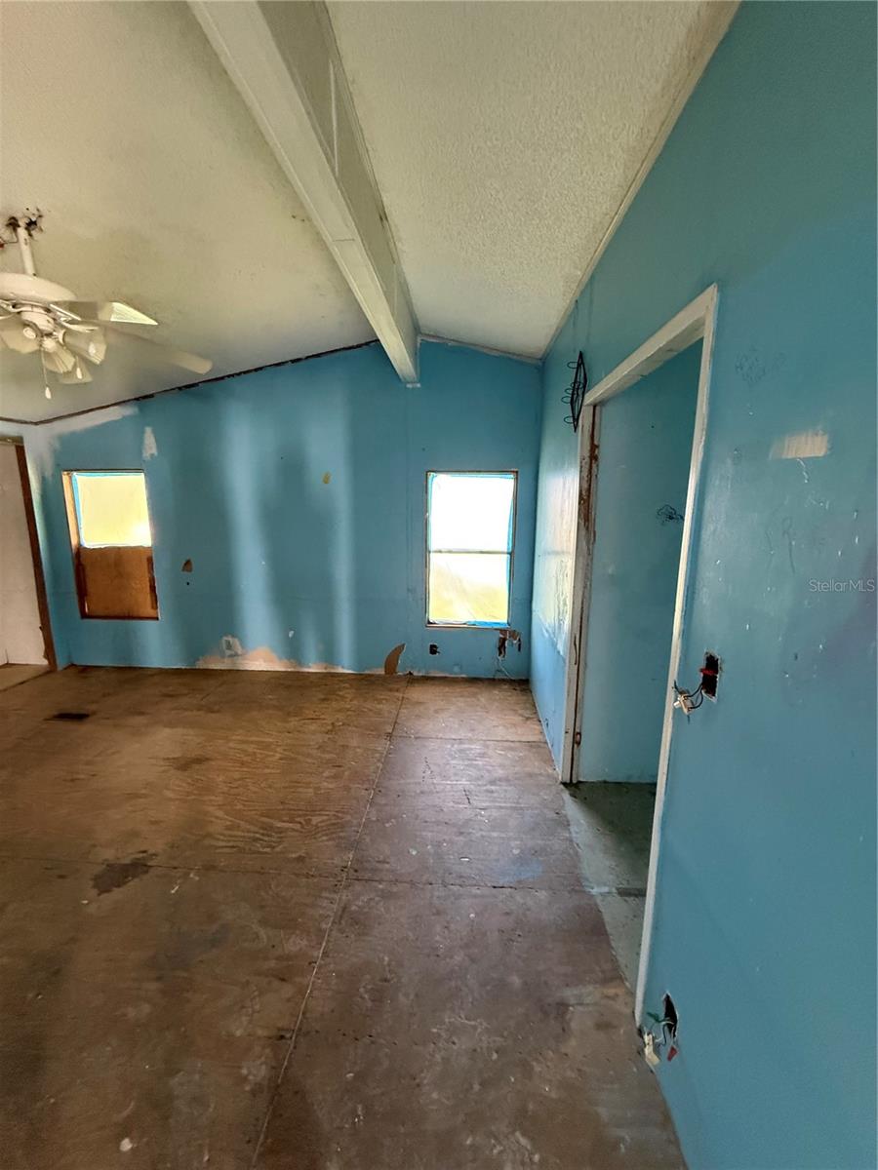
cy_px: 585
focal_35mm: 14
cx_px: 439
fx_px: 473
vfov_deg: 102.1
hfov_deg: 85.7
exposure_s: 1/60
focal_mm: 2.22
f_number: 2.2
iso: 640
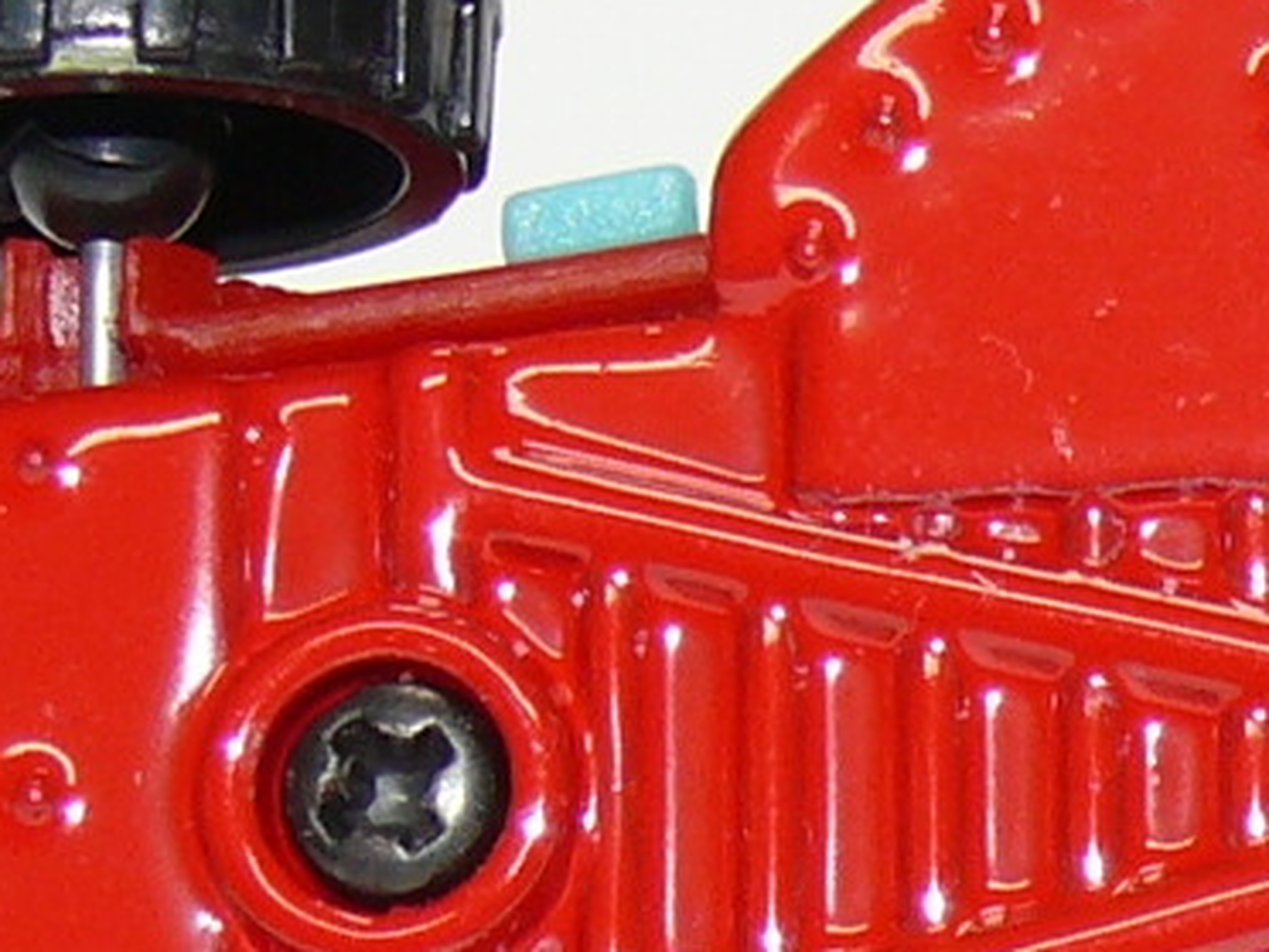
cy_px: 802
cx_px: 2166
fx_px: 16093
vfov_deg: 3.4
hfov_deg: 4.5
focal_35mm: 439
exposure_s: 1/30
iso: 100
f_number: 4
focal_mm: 13.3
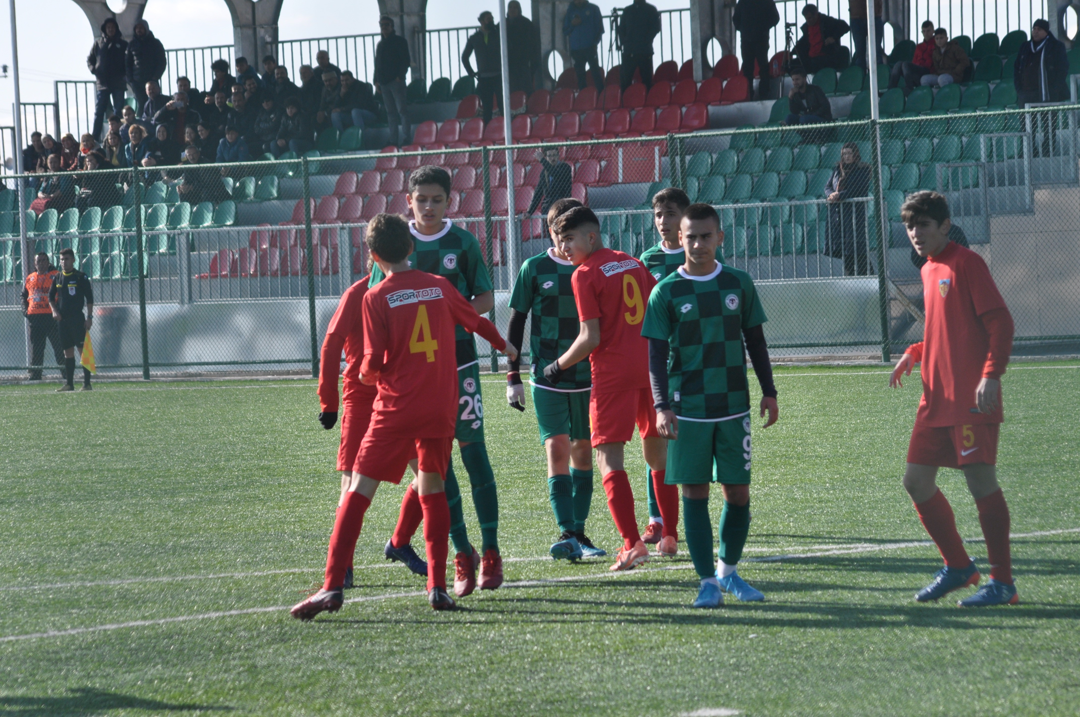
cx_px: 540
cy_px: 358
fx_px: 6068
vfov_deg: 6.8
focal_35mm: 202
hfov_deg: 10.2
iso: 400
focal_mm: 135
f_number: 7.1
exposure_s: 1/800
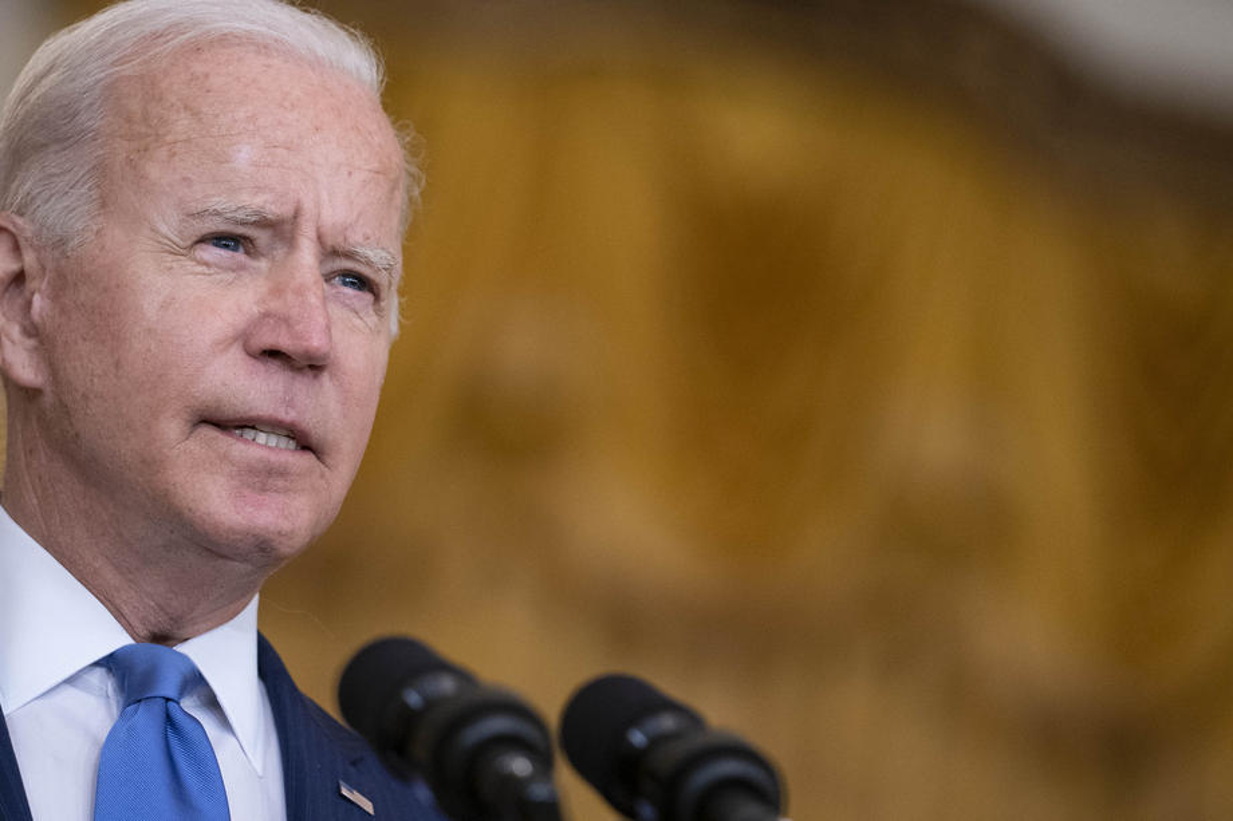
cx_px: 616
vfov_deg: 4.6
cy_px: 410
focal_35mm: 300
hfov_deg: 6.9
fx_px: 10272
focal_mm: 200
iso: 2500
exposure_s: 1/320
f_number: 2.8
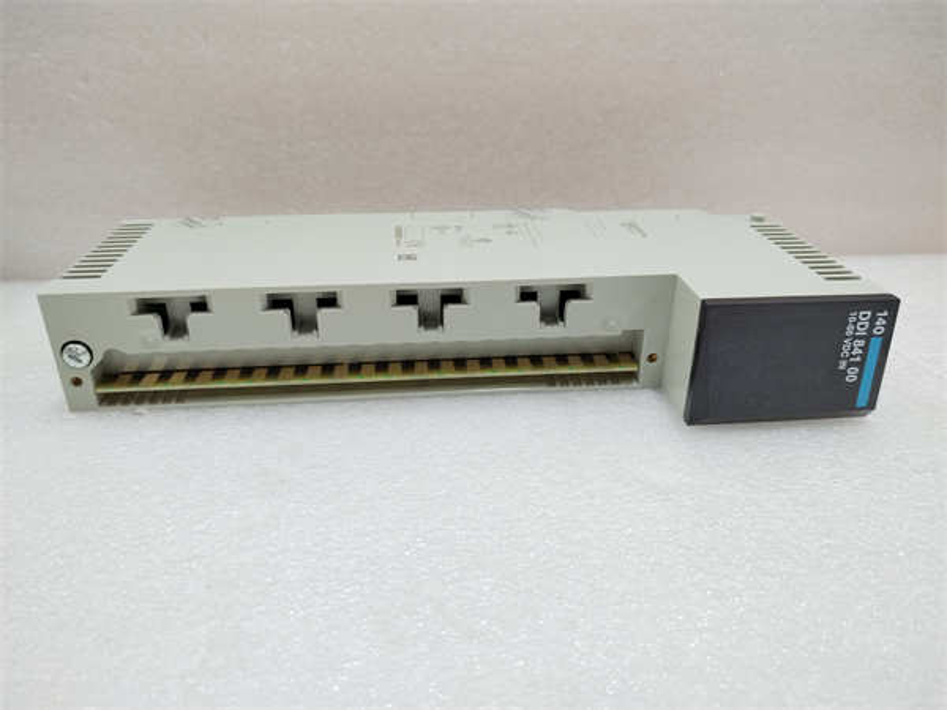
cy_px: 355
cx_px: 474
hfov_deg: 67.3
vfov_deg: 53.1
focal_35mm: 26
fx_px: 711
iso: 250
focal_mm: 4.75
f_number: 1.8
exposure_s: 1/40
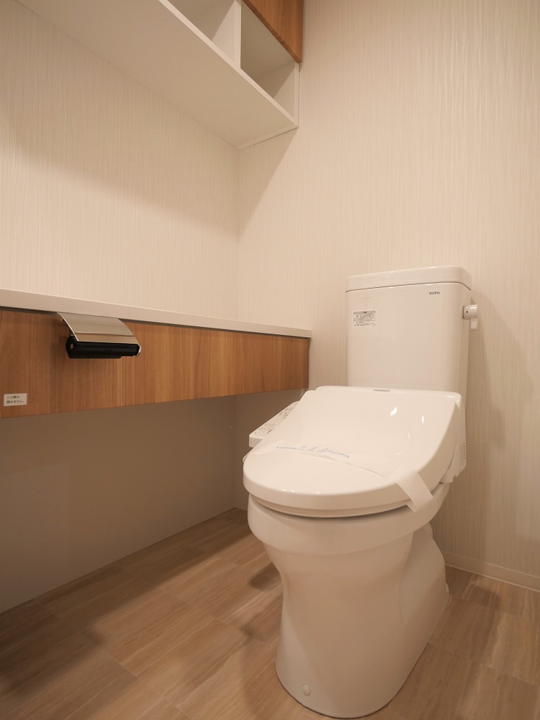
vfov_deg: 87.8
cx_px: 270
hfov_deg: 71.6
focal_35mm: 18
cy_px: 360
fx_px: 374
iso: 640
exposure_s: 1/30
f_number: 4
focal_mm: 9
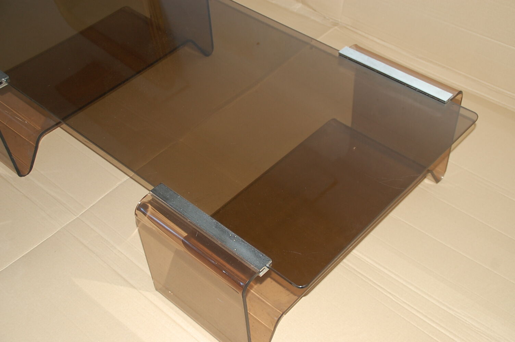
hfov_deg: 41.1
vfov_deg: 28.0
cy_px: 171
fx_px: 686
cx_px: 258
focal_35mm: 48
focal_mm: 32
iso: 400
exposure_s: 1/60
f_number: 4.2
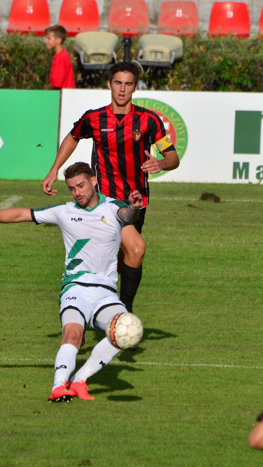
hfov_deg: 1.7
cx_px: 116
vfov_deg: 3.0
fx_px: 8788
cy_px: 234
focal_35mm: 709
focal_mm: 300
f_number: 6.3
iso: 200
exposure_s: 1/2000
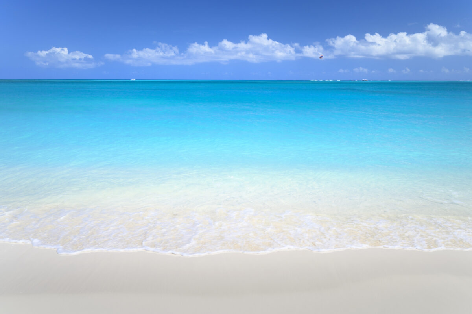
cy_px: 157
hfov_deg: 54.5
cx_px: 236
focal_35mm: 35
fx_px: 459
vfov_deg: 37.8
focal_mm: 35
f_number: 5
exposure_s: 1/125
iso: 100
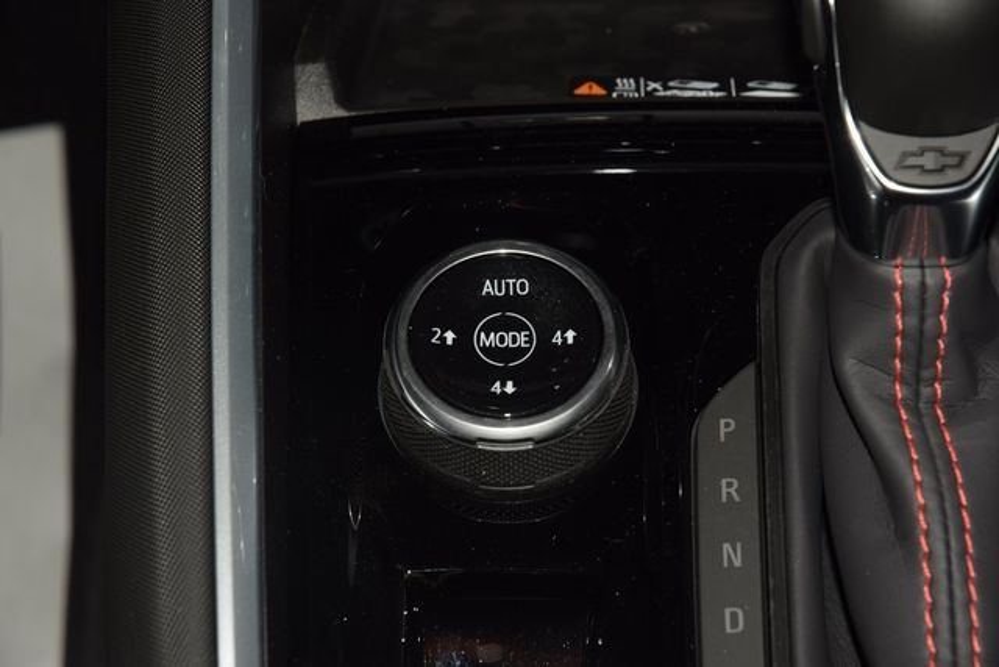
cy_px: 334
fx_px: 2914
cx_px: 500
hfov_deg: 19.5
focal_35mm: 105
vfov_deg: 13.0
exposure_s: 1/125
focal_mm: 70
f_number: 8
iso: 100
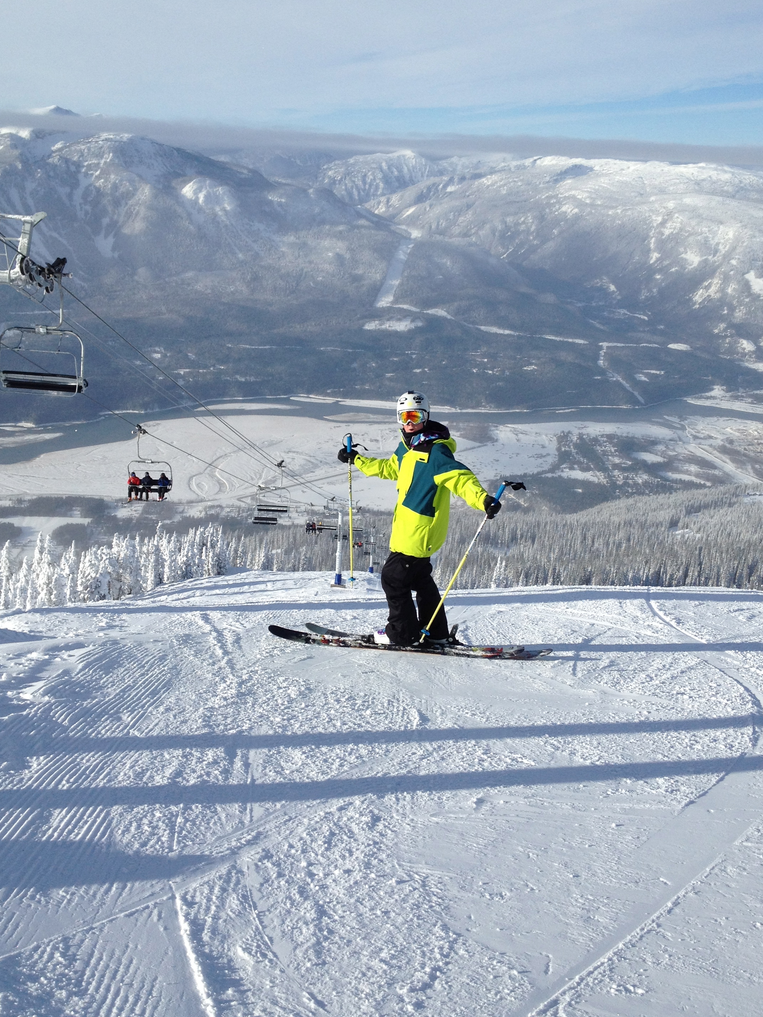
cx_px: 362
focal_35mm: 40
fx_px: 1176
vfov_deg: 46.8
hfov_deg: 36.0
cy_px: 470
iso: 64
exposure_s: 1/2907
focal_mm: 4.28
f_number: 2.4
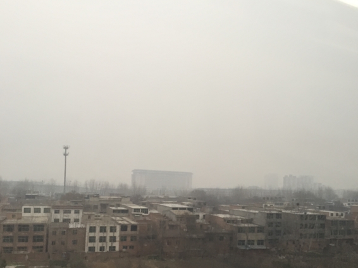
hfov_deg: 45.6
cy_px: 174
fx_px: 424
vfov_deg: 34.8
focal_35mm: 41
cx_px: 210
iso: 32
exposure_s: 1/30
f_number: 2.2
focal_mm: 4.15
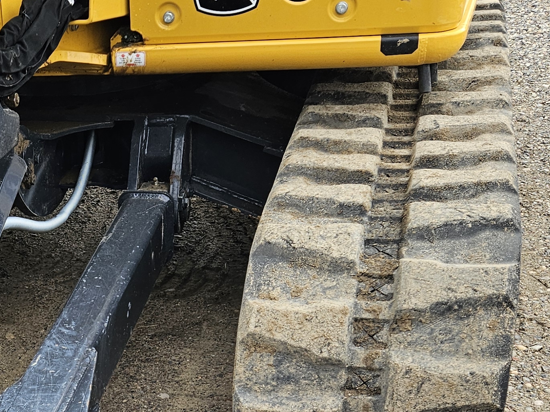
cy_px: 462
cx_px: -19
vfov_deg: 20.8
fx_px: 1065
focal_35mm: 67
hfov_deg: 27.1
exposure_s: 1/451
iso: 40
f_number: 1.8
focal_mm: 5.4
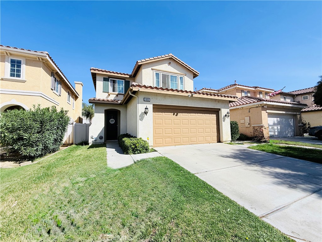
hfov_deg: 102.1
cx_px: 161
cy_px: 121
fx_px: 130
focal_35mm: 14
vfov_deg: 85.7
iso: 50
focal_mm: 2.22
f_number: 2.2
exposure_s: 1/2976
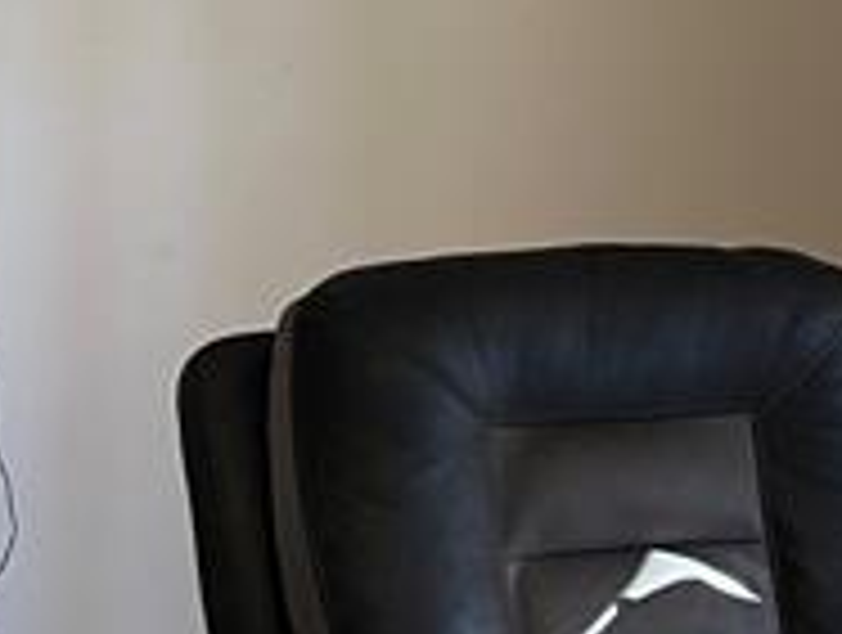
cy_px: 135
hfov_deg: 13.4
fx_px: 3461
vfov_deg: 10.5
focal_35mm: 142
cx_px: -212
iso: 80
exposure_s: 1/60
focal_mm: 5.1
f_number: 1.6
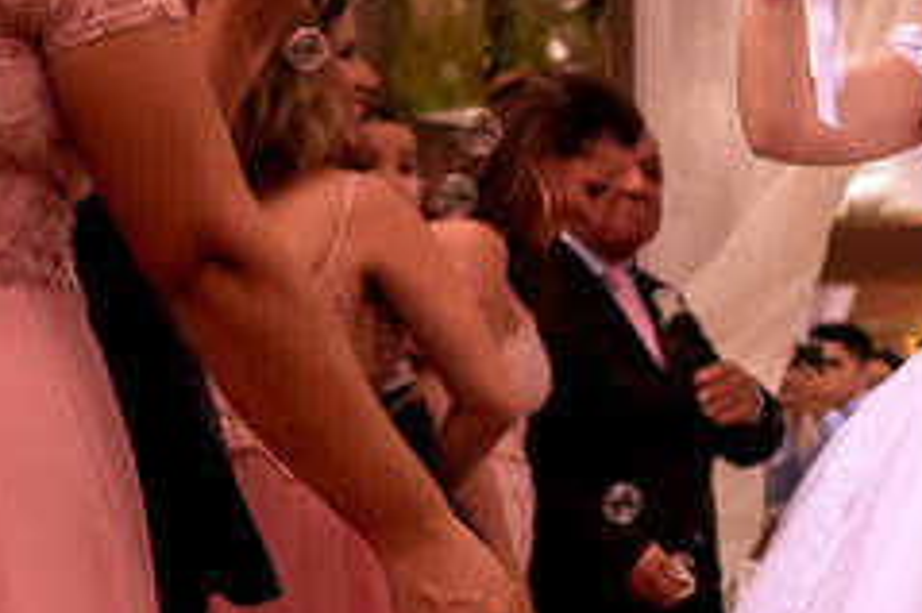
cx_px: 1250
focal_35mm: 176
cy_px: 262
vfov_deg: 7.8
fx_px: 4504
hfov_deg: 11.3
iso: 3200
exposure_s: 1/200
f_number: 2.8
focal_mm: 35
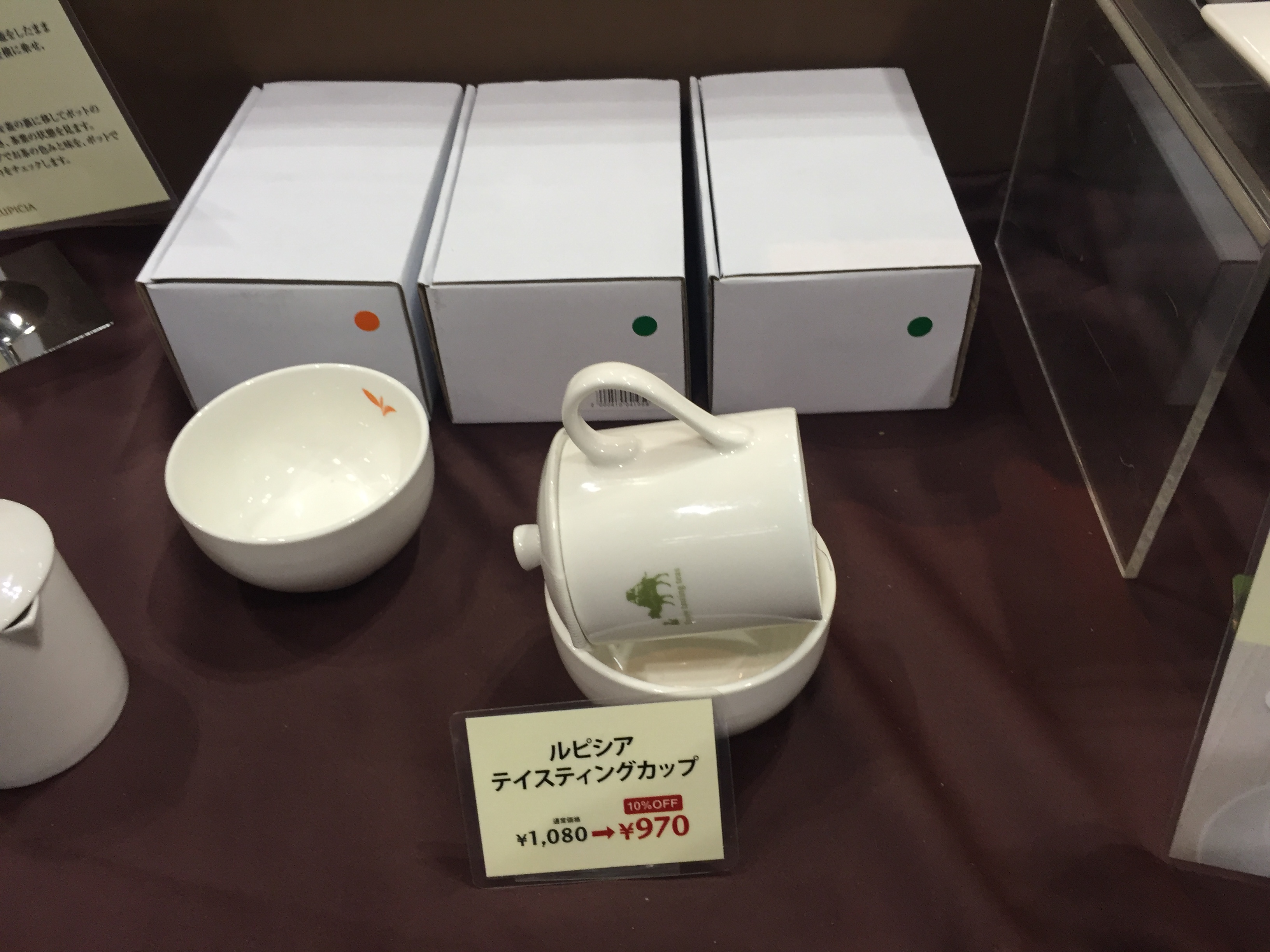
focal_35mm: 29
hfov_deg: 61.7
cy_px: 476
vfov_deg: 48.2
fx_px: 1064
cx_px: 635
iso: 80
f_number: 2.2
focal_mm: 4.15
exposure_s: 1/30
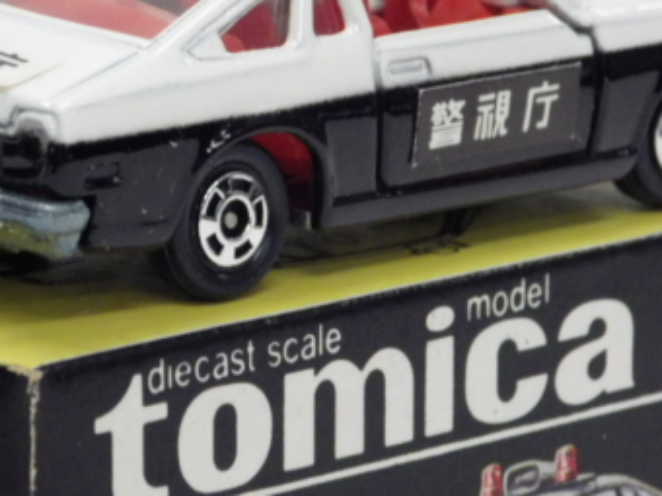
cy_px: 136
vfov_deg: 5.1
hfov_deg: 6.8
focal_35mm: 292
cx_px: 288
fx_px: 5584
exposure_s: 1/50
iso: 800
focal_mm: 27.8
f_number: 5.2
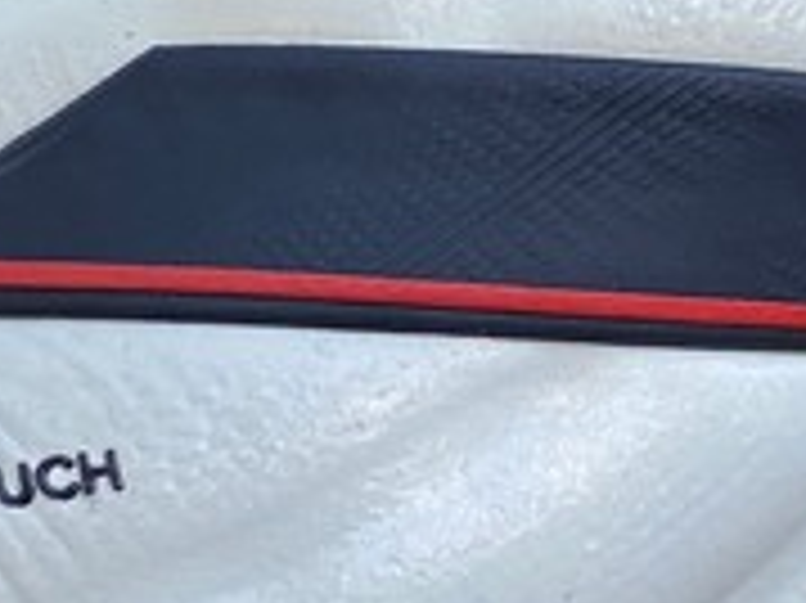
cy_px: 230
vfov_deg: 8.5
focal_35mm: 174
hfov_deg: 11.4
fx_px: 4049
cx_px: 468
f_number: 1.8
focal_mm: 4.25
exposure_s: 1/296
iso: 32
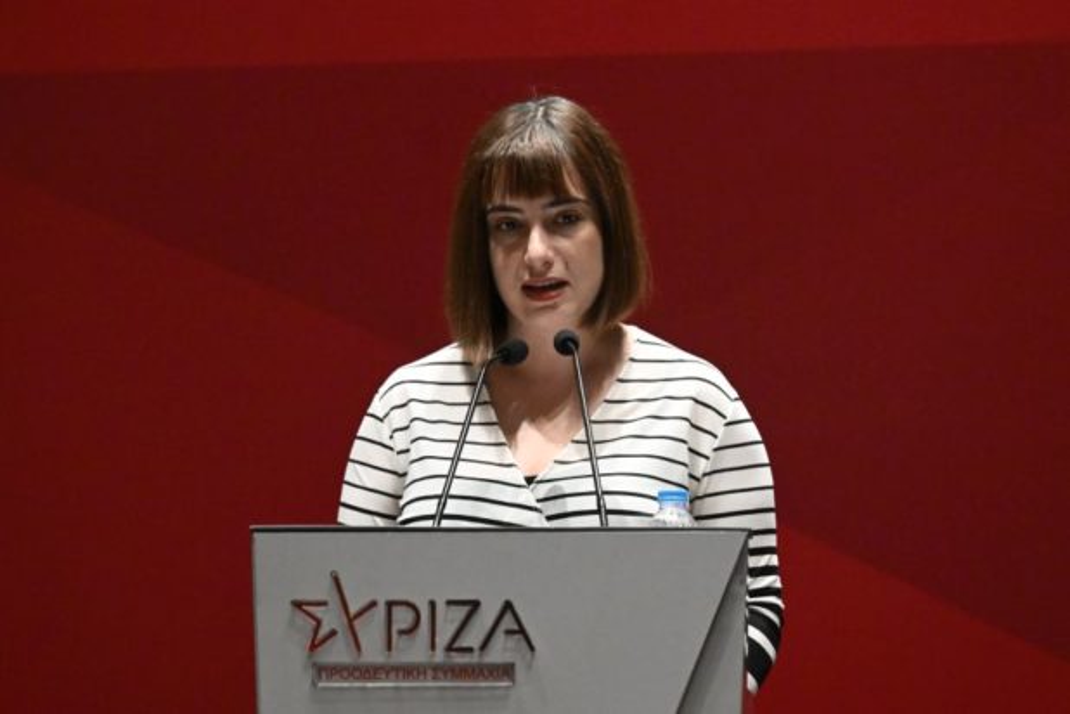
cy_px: 357
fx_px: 8916
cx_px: 535
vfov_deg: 4.6
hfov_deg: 6.9
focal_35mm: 300
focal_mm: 200
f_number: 4
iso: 8000
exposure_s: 1/160
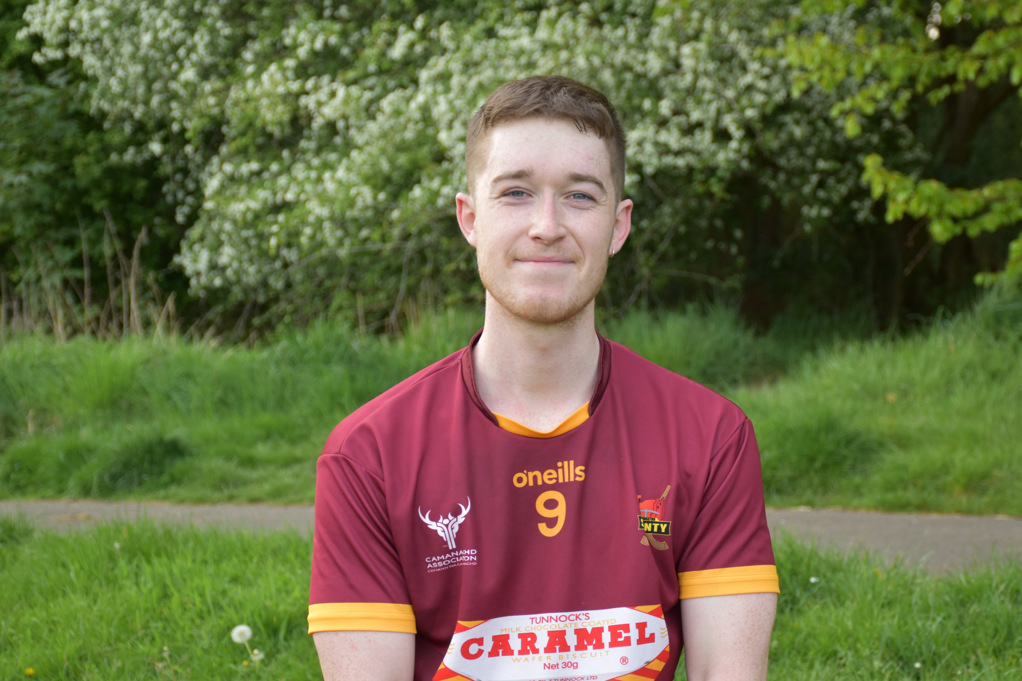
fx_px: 2526
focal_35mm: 89
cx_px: 564
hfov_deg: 22.9
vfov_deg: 15.4
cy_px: 378
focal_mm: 50
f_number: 4.8
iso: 200
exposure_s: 1/125
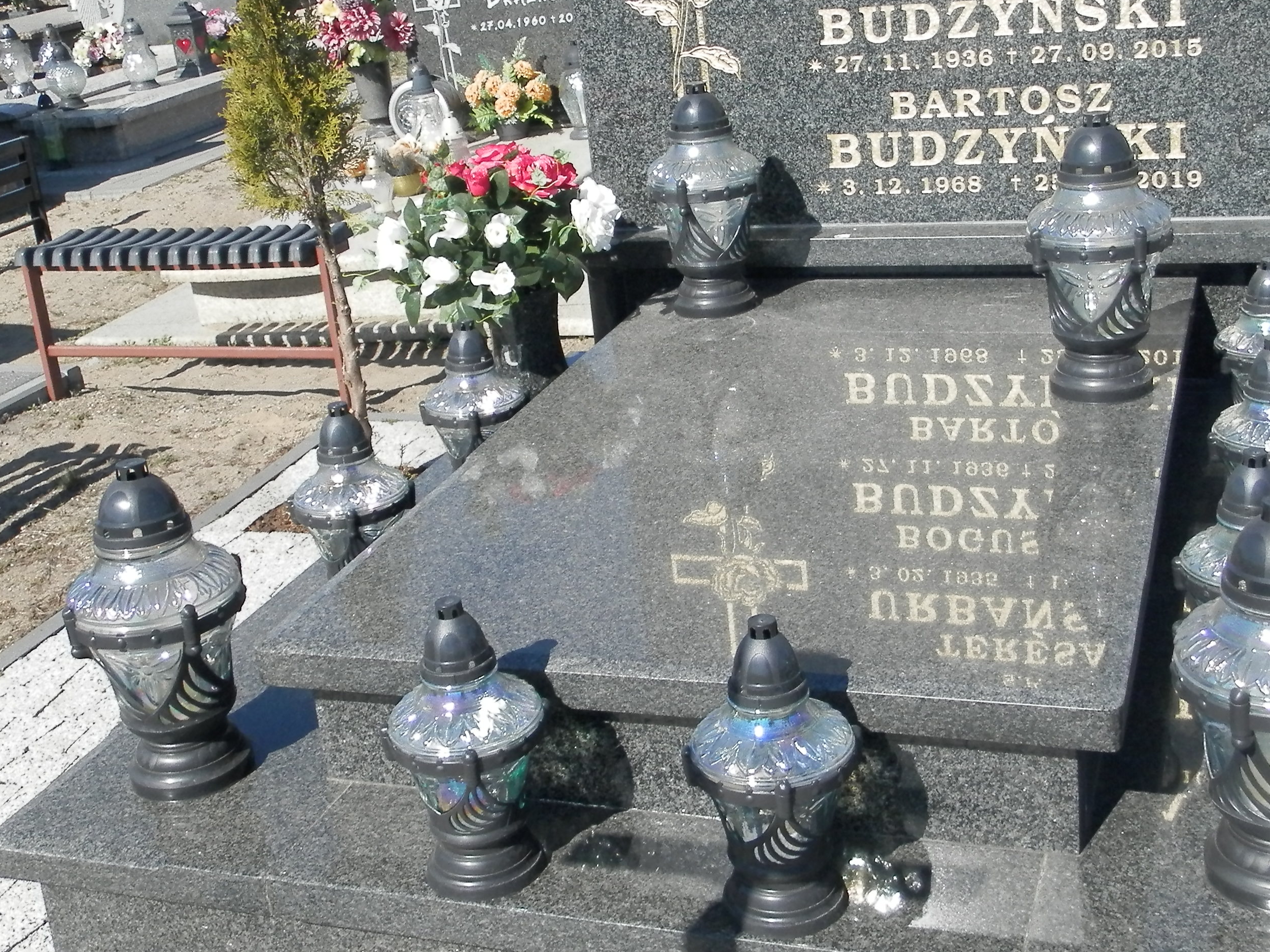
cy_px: 411
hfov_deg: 41.2
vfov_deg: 31.5
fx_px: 1688
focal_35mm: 46
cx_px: 687
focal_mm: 4.5
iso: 125
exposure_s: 1/200
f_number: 8.7
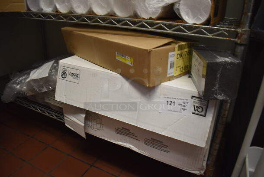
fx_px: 198
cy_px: 88
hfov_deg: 67.3
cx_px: 132
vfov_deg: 48.0
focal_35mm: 27
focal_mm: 18
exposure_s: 1/125
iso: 1600
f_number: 3.5
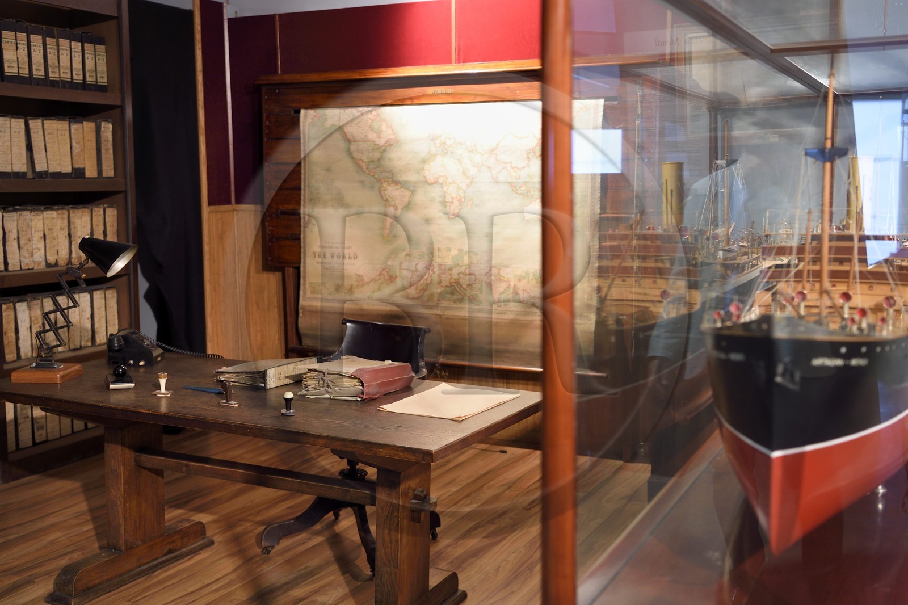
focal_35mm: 38
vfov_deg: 35.0
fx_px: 958
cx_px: 454
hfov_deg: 50.7
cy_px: 302
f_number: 3.5
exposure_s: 1/13
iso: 800
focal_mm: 38
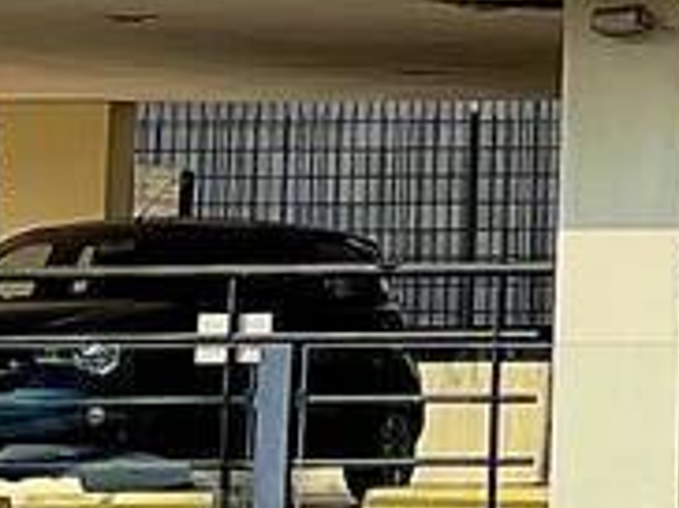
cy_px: -45
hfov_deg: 8.4
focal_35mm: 198
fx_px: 3879
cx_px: 2074
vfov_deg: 7.4
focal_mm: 5.1
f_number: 1.6
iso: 32
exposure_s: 1/5128
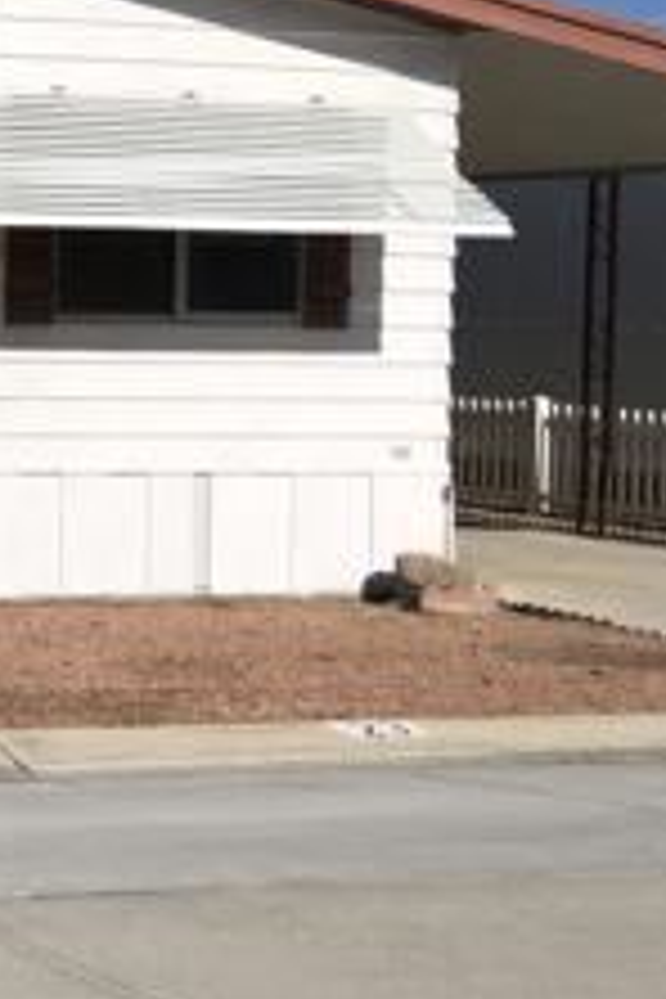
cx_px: -742
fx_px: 2331
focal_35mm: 84
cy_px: 369
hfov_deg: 13.5
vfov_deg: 24.1
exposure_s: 1/5348
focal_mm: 3.99
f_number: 1.8
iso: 25
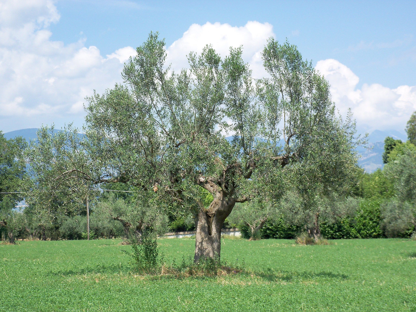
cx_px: 208
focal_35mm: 117
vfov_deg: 12.7
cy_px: 156
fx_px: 1406
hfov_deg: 16.8
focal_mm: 20.9
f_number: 4.1
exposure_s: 1/400
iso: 80
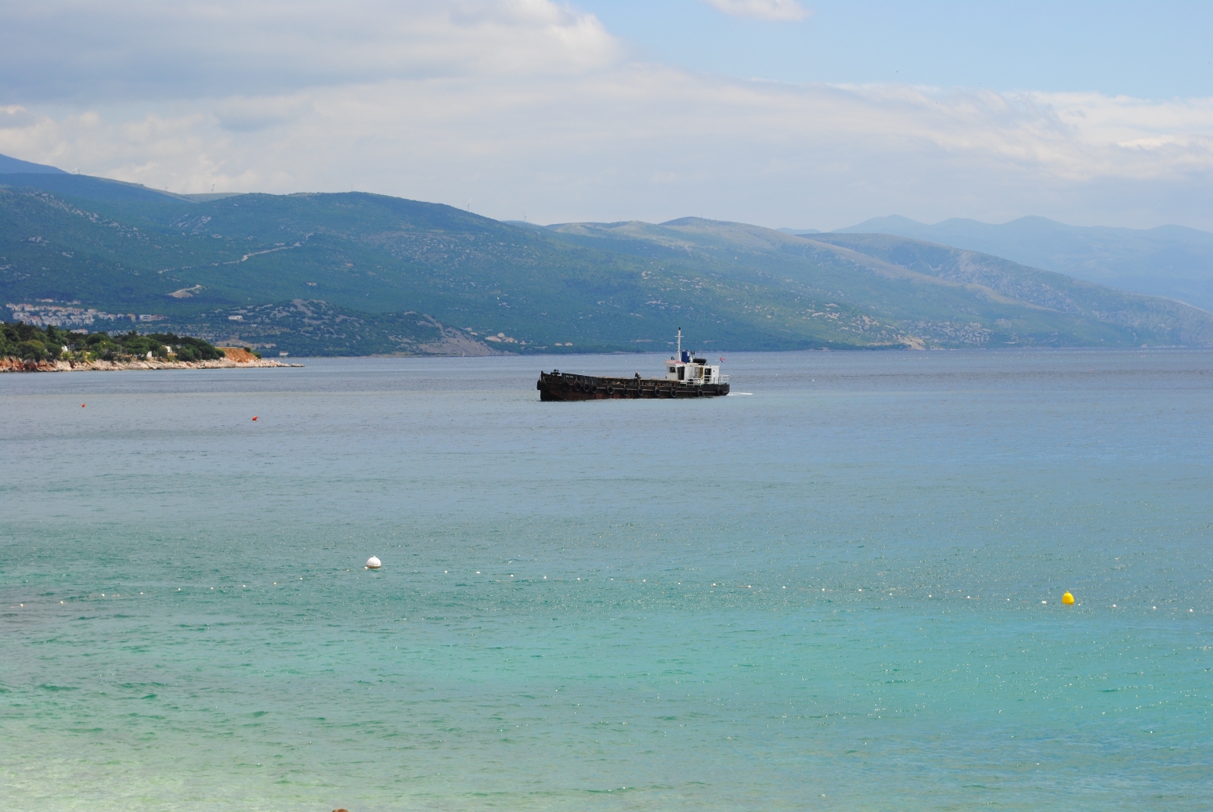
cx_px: 606
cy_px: 406
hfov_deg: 24.6
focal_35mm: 82
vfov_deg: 16.6
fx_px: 2783
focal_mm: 55
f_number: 9
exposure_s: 1/320
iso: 100
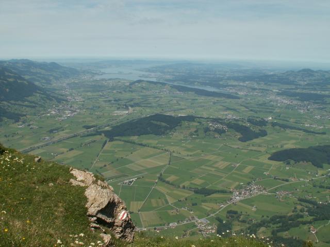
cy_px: 124
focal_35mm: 35
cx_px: 165
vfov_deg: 40.7
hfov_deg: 52.6
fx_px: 334
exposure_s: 1/250
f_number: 7.1
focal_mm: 5.86
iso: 50
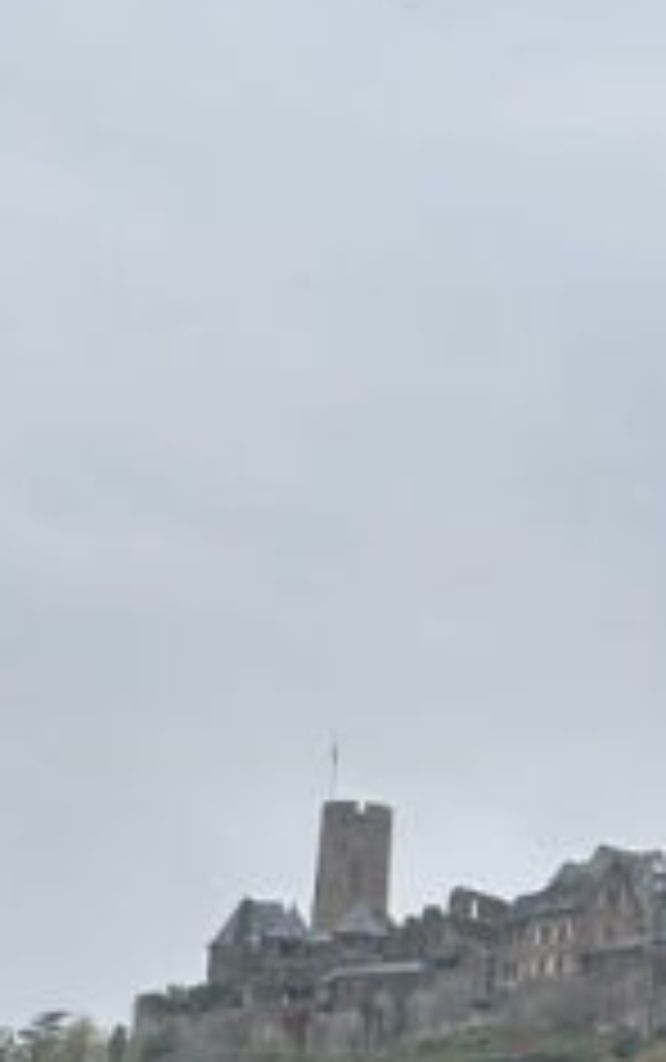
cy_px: 1154
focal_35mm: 186
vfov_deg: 11.1
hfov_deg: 7.1
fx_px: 5389
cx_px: 324
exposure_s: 1/831
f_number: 1.6
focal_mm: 5.96
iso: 32
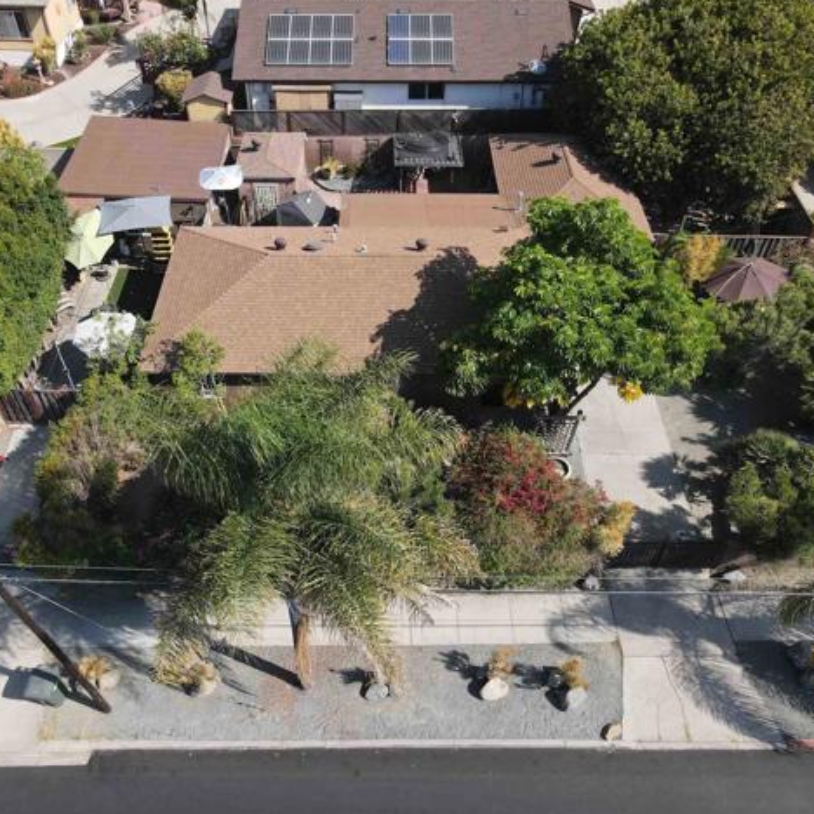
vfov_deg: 55.6
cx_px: 367
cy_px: 405
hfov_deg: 55.5
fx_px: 772
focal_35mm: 29
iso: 180
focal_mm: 4.5
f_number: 2.8
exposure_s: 1/15
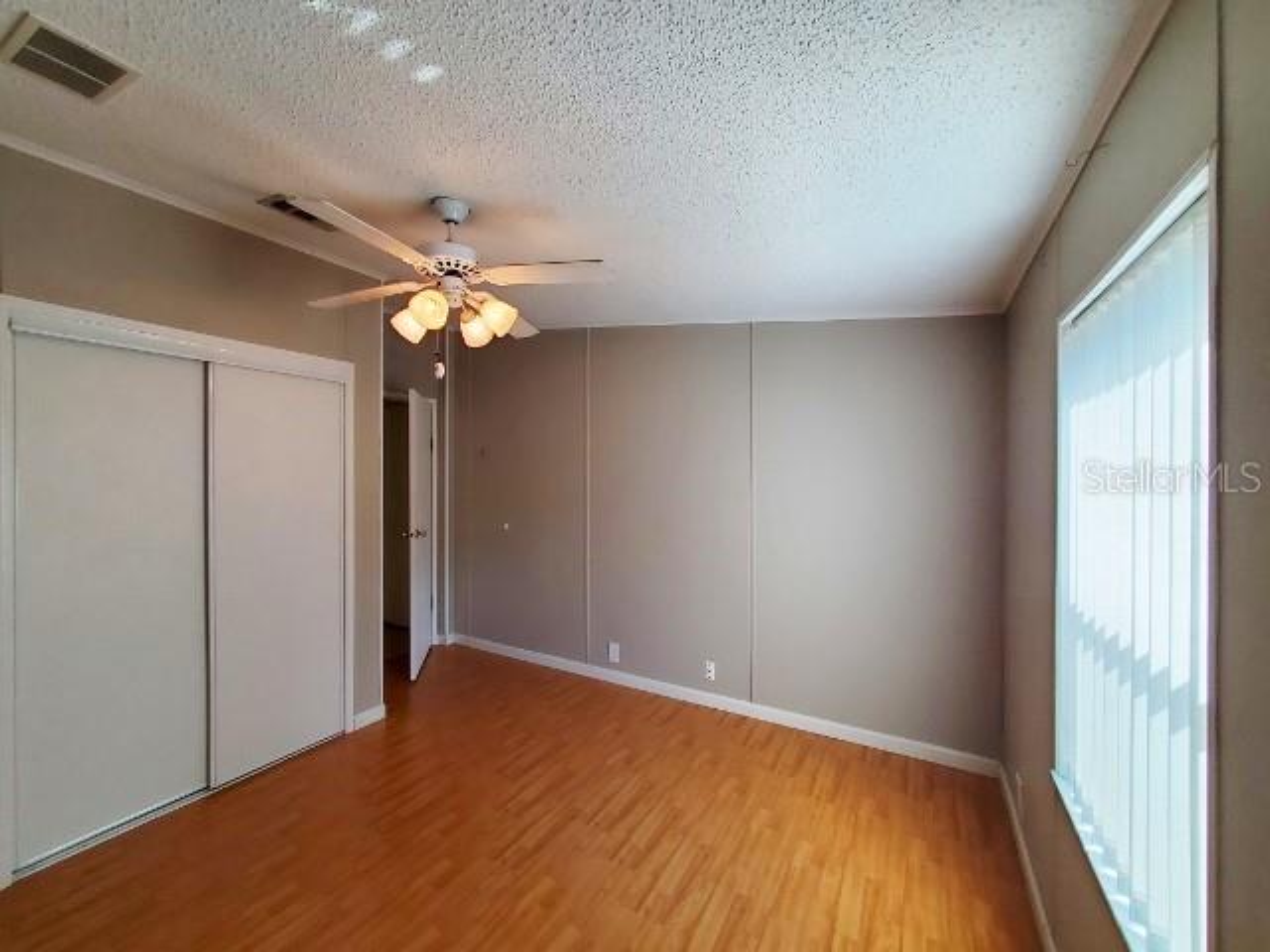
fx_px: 477
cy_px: 476
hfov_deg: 106.2
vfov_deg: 89.9
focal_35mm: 13
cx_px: 635
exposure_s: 1/120
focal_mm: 1.8
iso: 80
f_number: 2.2
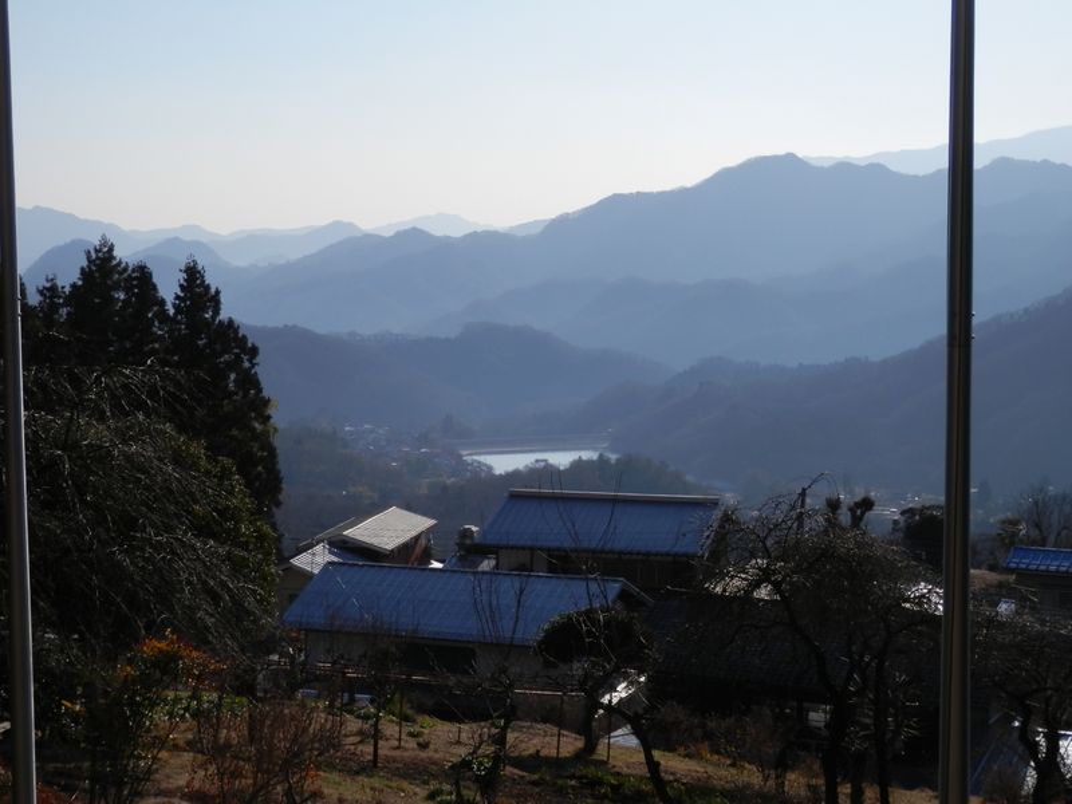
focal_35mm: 60
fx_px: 1858
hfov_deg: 32.2
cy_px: 402
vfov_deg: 24.4
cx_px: 536
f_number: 12
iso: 80
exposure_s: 1/160
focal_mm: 10.8
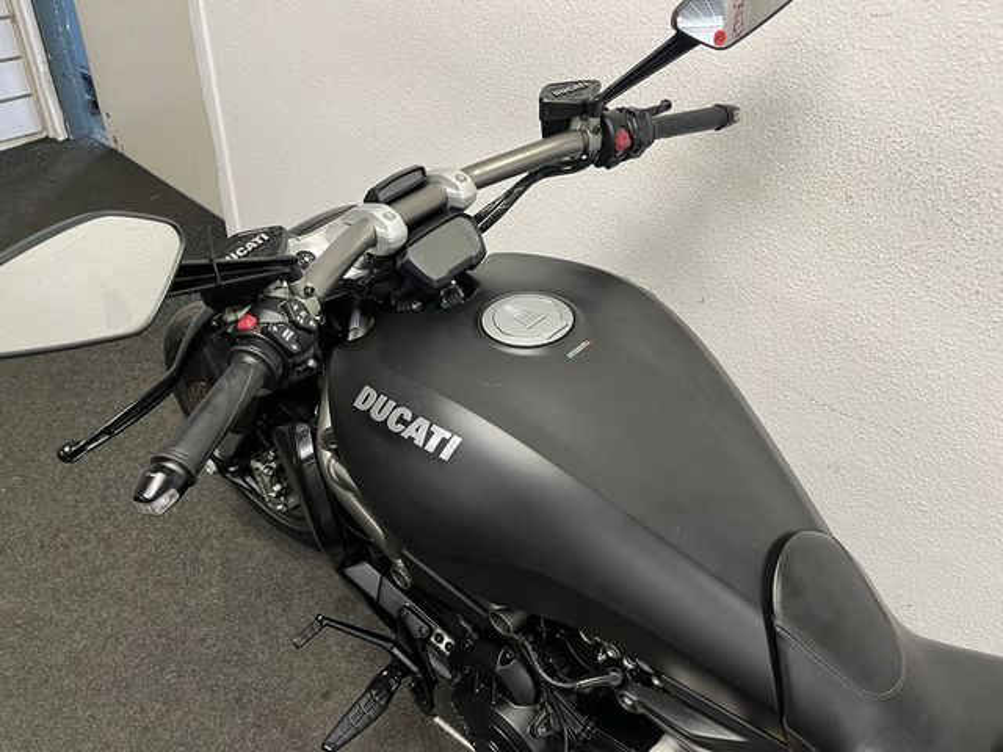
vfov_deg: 53.1
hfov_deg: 67.3
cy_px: 376
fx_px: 753
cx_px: 502
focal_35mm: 26
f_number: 1.6
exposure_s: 1/50
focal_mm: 5.1
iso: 100
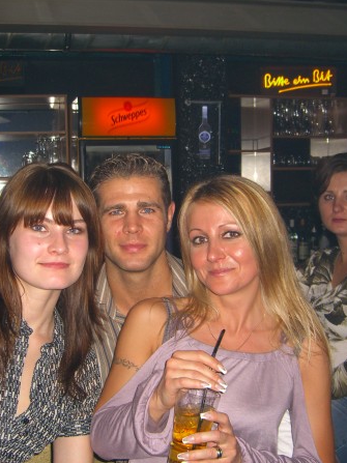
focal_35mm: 51
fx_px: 682
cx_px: 141
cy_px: 232
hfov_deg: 28.5
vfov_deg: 37.5
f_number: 2.8
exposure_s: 1/60
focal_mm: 7.9
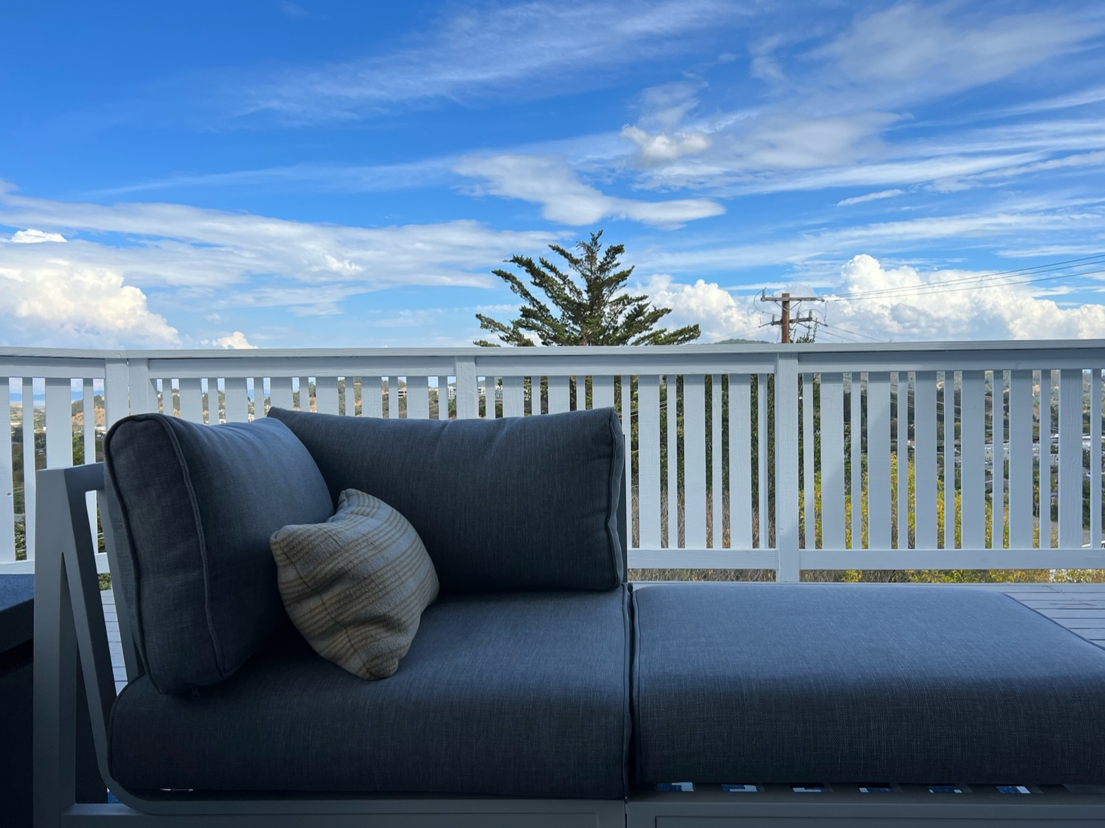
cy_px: 454
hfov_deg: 61.6
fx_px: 926
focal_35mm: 29
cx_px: 598
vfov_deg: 48.1
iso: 50
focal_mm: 5.7
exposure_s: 1/4444
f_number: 1.5
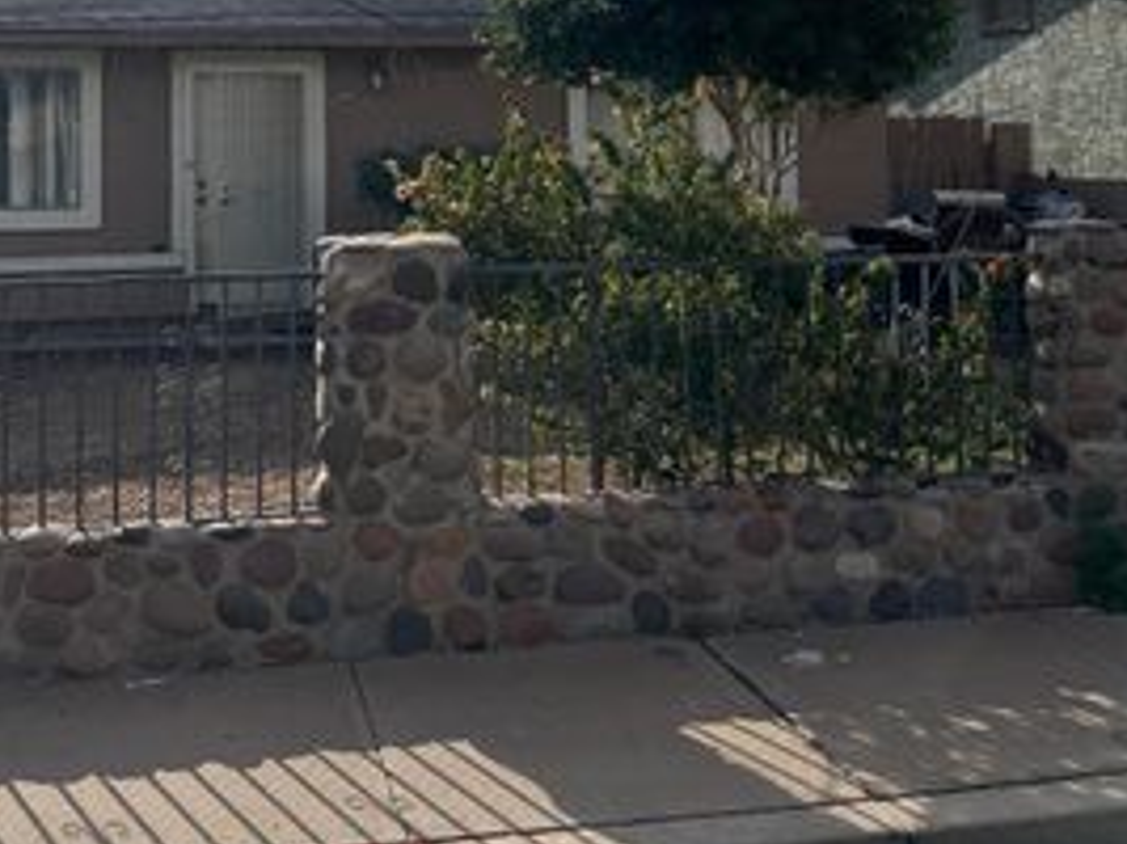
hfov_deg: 41.9
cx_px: 439
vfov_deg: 30.9
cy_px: 103
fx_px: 1464
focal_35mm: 45
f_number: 1.78
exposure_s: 1/15625
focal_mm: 6.86
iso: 80
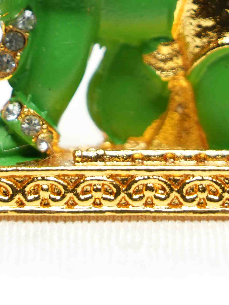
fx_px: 3748
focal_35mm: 425
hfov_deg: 3.5
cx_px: 84
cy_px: -108
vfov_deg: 4.6
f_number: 7.1
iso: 640
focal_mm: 105
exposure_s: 1/50
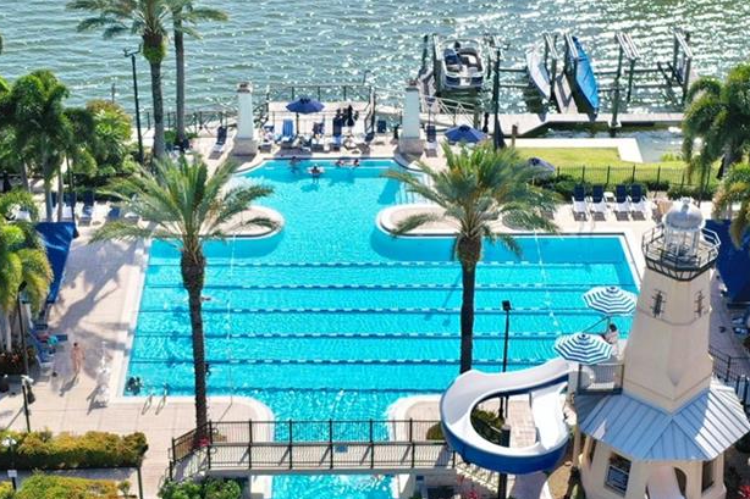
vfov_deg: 18.6
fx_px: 1520
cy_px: 296
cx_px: 320
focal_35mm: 73
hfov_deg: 27.7
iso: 100
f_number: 2.8
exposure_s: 1/1600
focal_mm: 10.26
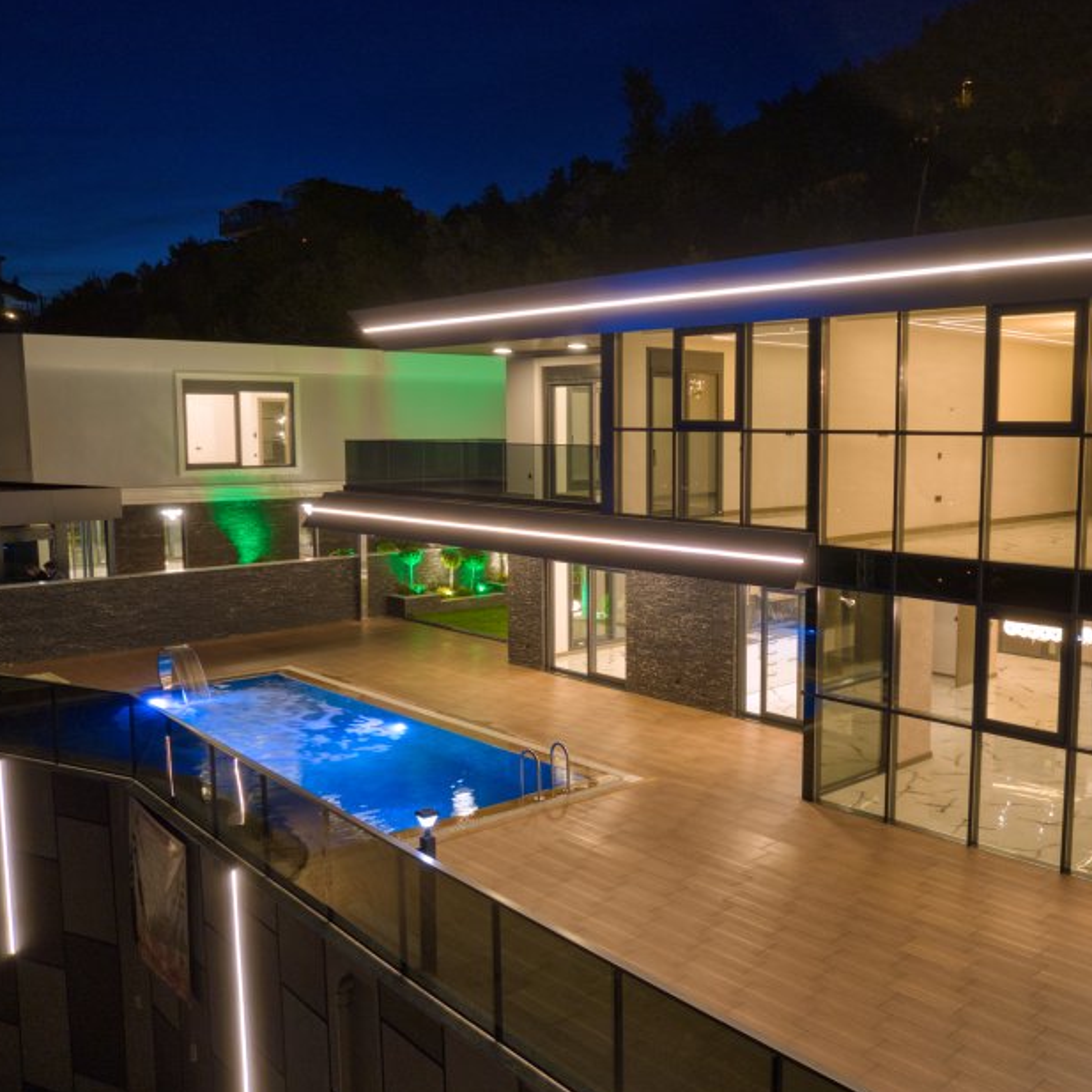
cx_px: 696
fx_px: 1106
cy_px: 557
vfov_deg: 52.5
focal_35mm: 31
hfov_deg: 51.9
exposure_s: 1/13
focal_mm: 8.38
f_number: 2.8
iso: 400
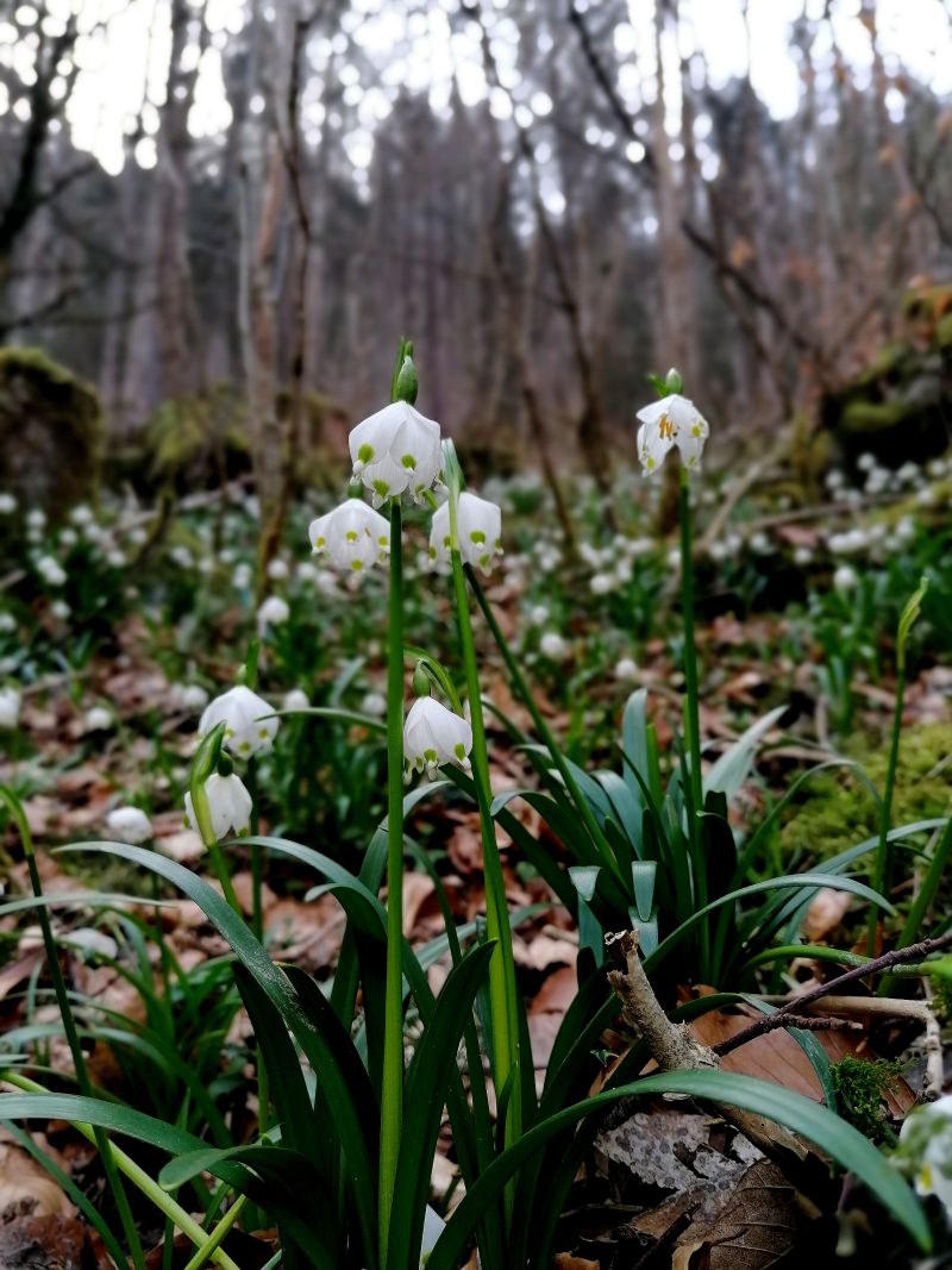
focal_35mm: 27
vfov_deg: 65.3
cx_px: 476
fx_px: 990
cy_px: 635
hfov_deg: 51.3
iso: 50
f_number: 4
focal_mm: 4.75
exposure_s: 1/121
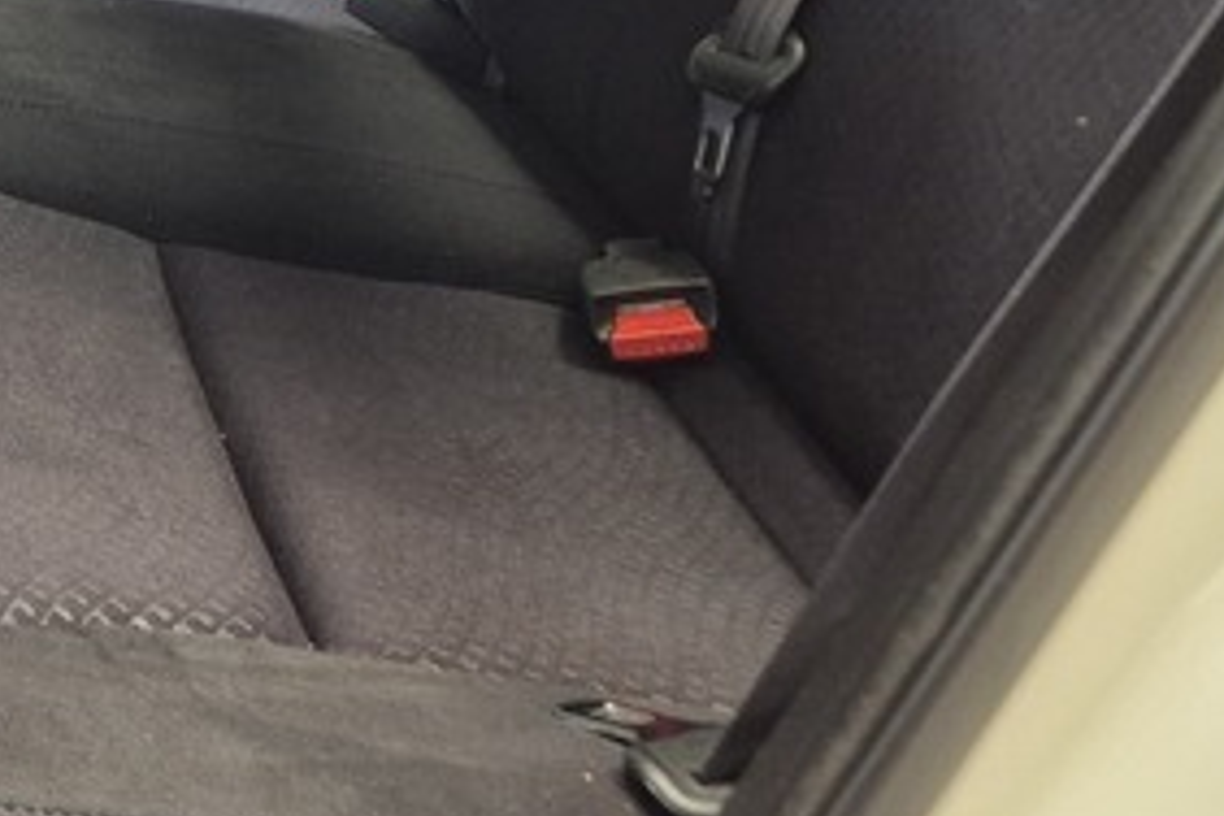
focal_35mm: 87
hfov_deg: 22.2
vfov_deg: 15.1
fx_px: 2958
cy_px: -195
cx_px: -109
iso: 400
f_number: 1.8
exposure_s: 1/100
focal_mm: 5.4
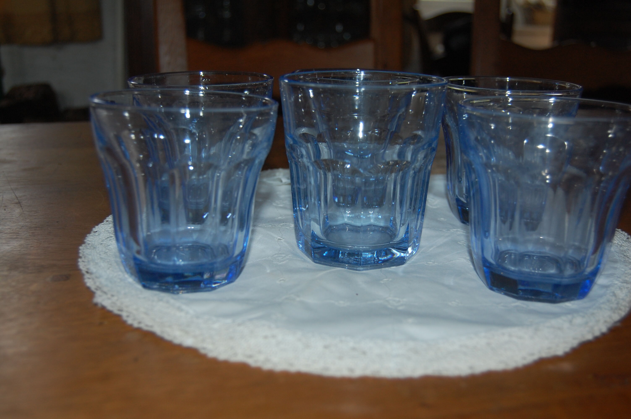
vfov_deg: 34.1
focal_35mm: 39
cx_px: 316
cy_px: 210
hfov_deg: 49.6
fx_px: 683
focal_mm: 26
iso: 400
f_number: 4
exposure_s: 1/60
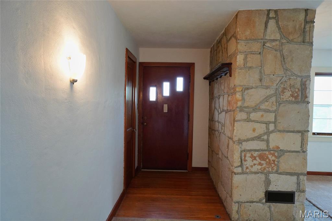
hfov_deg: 77.3
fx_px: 207
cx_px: 166
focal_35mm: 22
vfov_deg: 56.1
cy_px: 110
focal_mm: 15
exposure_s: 1/160
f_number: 4
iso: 1250
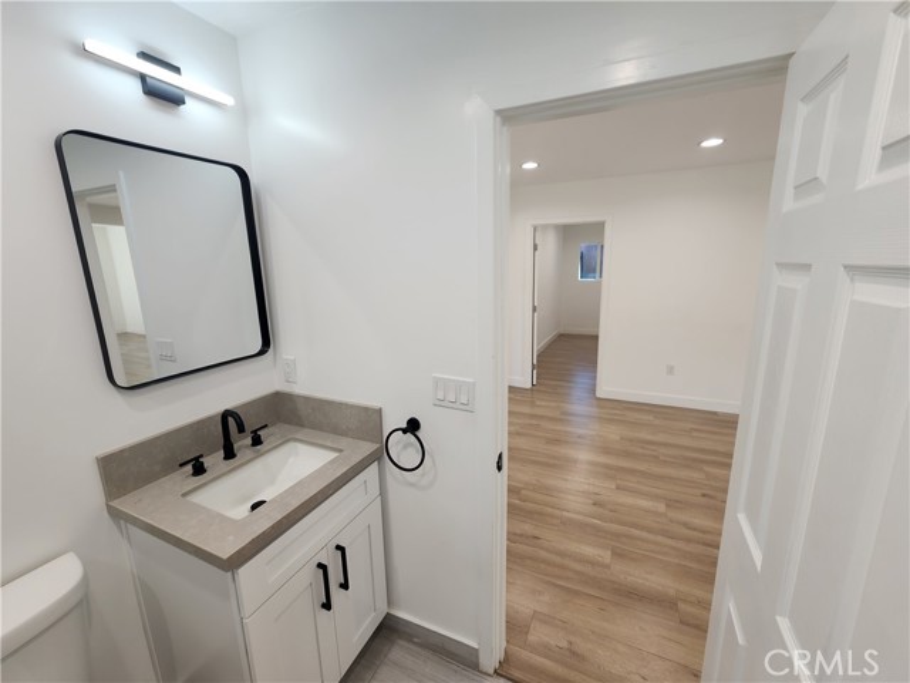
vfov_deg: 89.9
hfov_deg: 106.2
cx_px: 455
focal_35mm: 13
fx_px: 342
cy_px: 342
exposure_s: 1/60
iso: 50
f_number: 2.2
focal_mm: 2.2
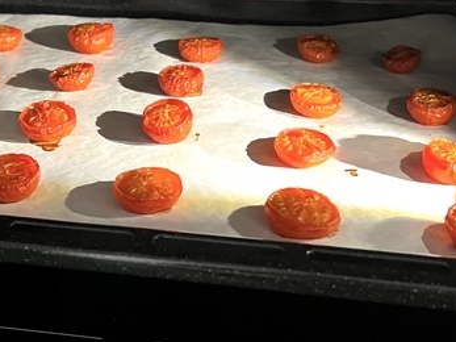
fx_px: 790
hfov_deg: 32.0
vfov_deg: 24.4
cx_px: 158
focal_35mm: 60
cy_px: 204
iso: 500
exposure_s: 1/40
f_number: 1.5
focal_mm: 5.7
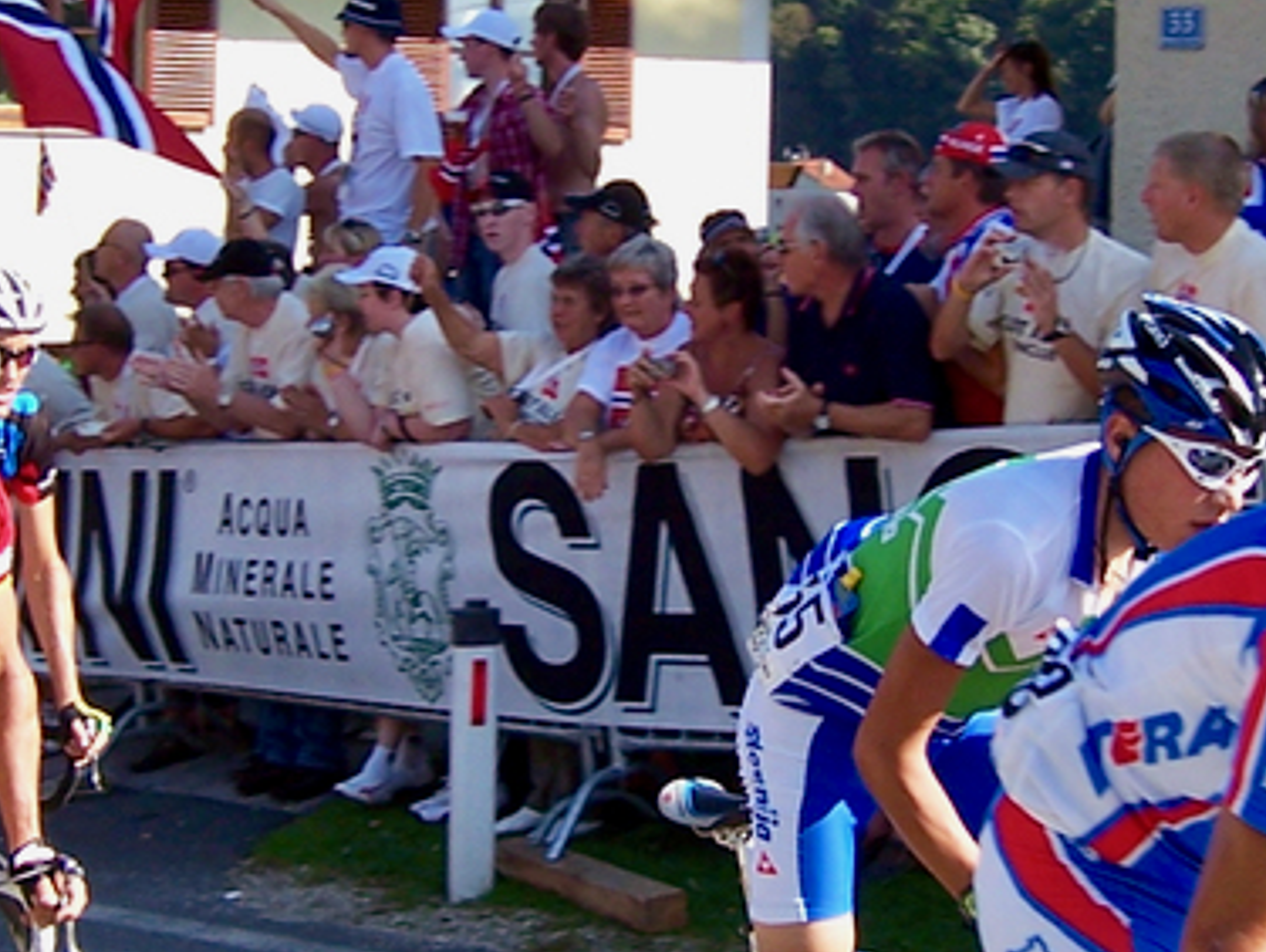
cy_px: 368
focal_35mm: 90
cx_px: 638
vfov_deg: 16.4
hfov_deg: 21.8
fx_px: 3295
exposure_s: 1/350
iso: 80
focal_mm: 5.5
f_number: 3.4
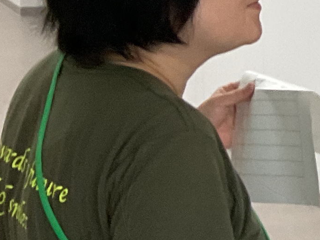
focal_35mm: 170
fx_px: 1572
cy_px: 13
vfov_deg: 8.7
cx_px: 835
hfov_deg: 9.8
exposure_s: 1/60
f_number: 1.8
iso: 80
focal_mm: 3
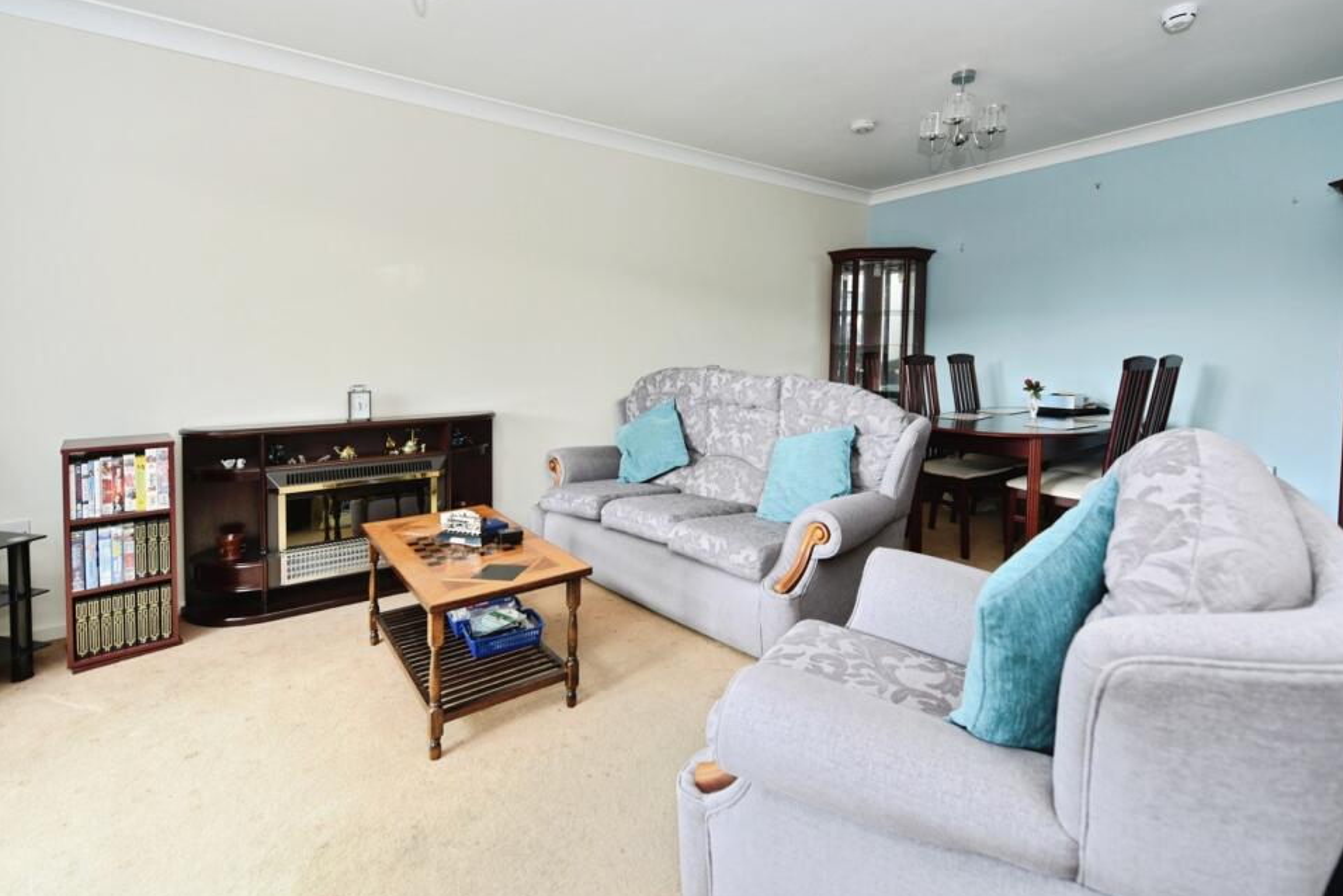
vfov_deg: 77.4
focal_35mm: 15
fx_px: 560
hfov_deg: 100.3
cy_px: 441
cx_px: 695
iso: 400
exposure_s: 1/60
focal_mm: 14
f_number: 4
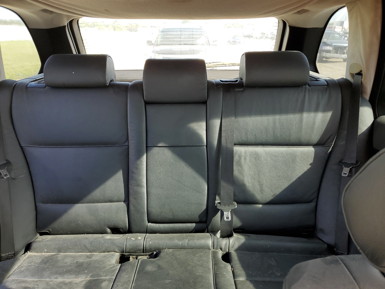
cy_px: 144
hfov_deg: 67.3
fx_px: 289
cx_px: 192
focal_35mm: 26
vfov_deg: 53.1
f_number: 1.5
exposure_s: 1/227
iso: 50
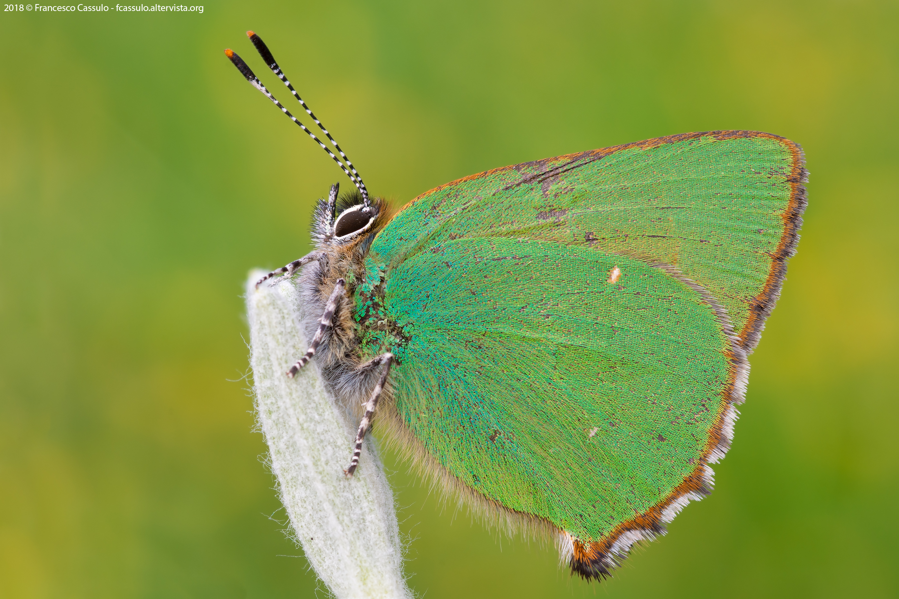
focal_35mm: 90
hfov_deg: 22.6
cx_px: 450
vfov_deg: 15.2
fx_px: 2247
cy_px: 300
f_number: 16
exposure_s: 1/3
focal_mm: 60
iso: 100
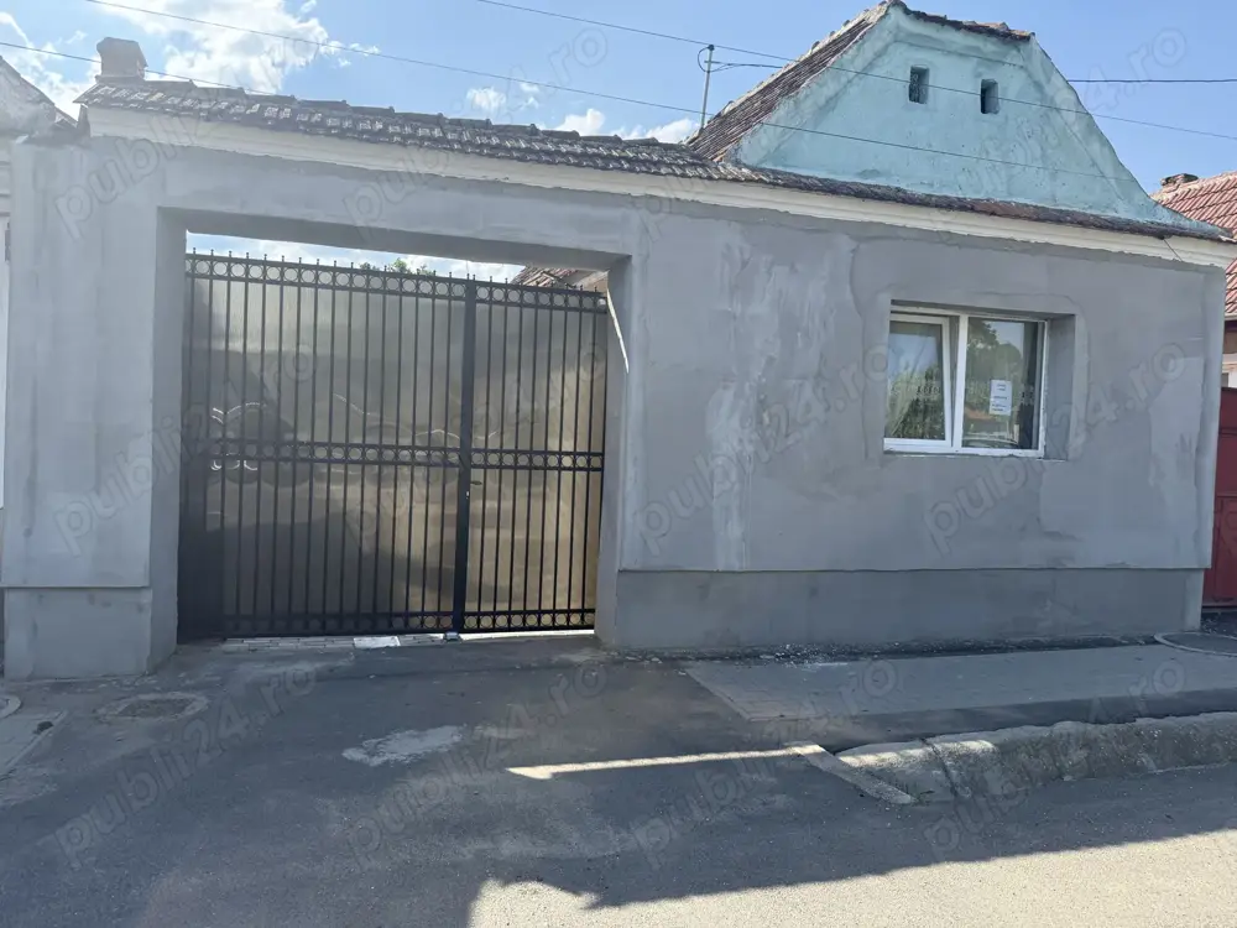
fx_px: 858
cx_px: 618
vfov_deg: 56.8
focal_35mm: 24
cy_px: 464
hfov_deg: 71.6
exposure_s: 1/2703
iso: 100
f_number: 1.78
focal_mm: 6.76
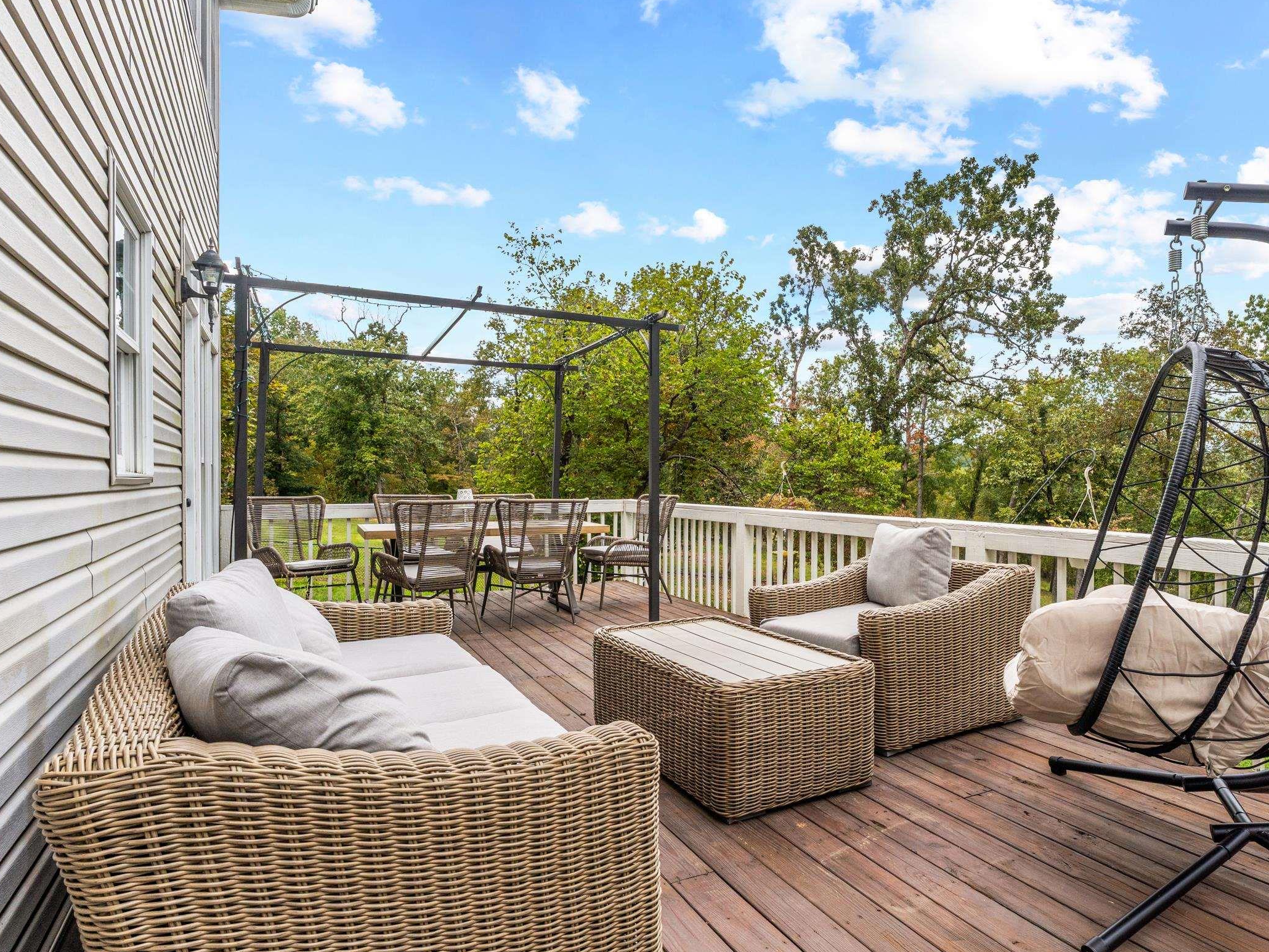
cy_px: 451
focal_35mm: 21
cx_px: 753
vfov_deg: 63.0
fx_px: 776
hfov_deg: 77.7
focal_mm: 12.1
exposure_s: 1/50
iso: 200
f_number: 9
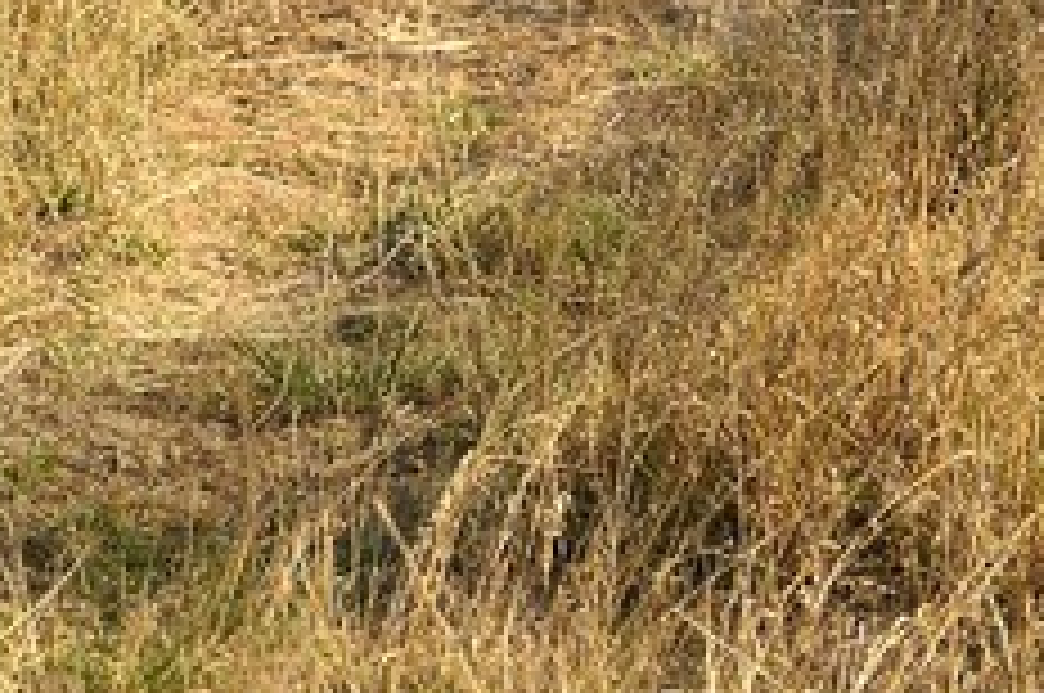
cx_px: -346
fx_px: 7993
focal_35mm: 276
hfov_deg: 7.4
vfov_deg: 4.8
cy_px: -1242
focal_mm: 40
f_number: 7.1
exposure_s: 1/400
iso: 200
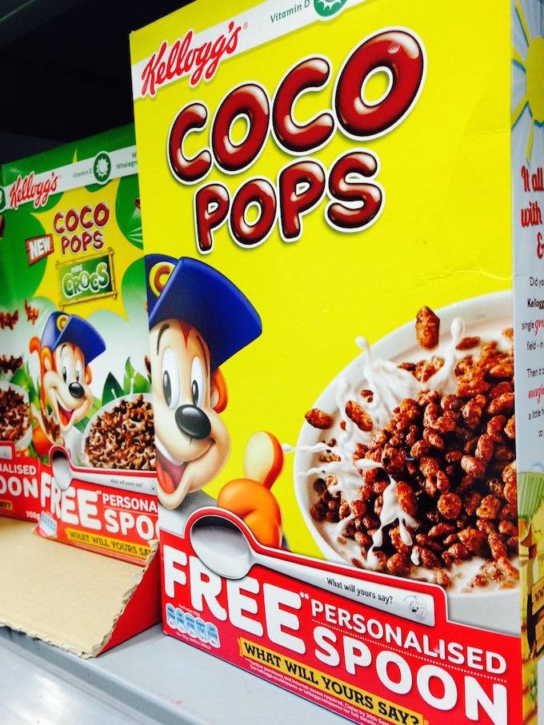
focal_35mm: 33
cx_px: 272
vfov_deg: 55.4
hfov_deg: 42.9
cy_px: 362
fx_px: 692
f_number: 2.4
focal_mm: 4.12
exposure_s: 1/20
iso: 125
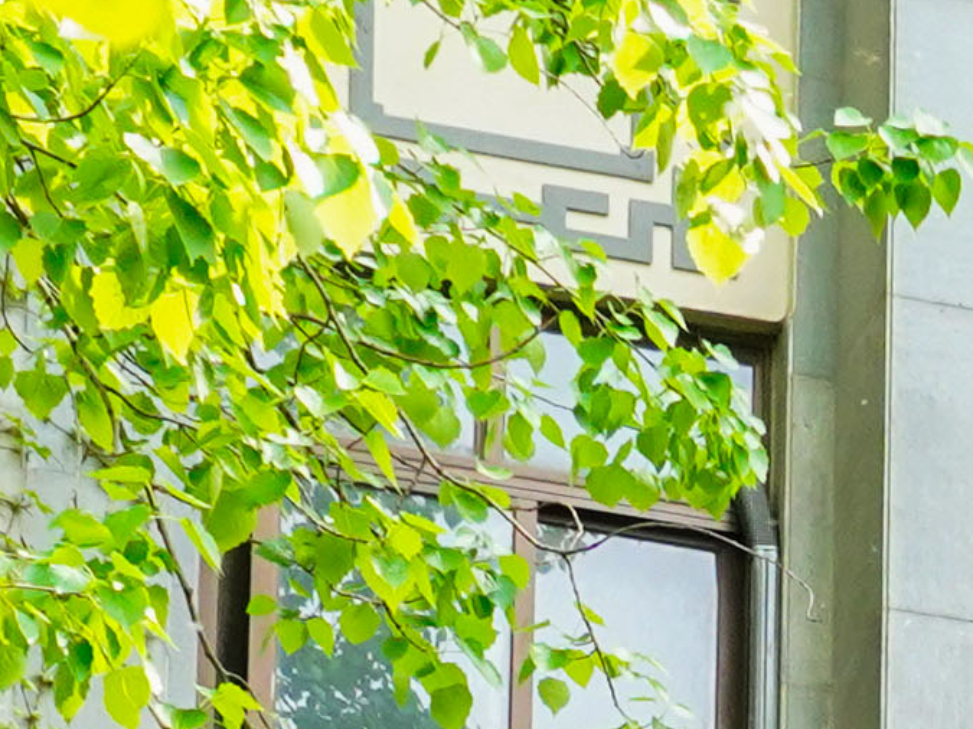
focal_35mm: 265
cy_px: 2572
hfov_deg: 7.2
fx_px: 7447
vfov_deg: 5.2
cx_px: 2061
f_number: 9
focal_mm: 31
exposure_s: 1/100
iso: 1250
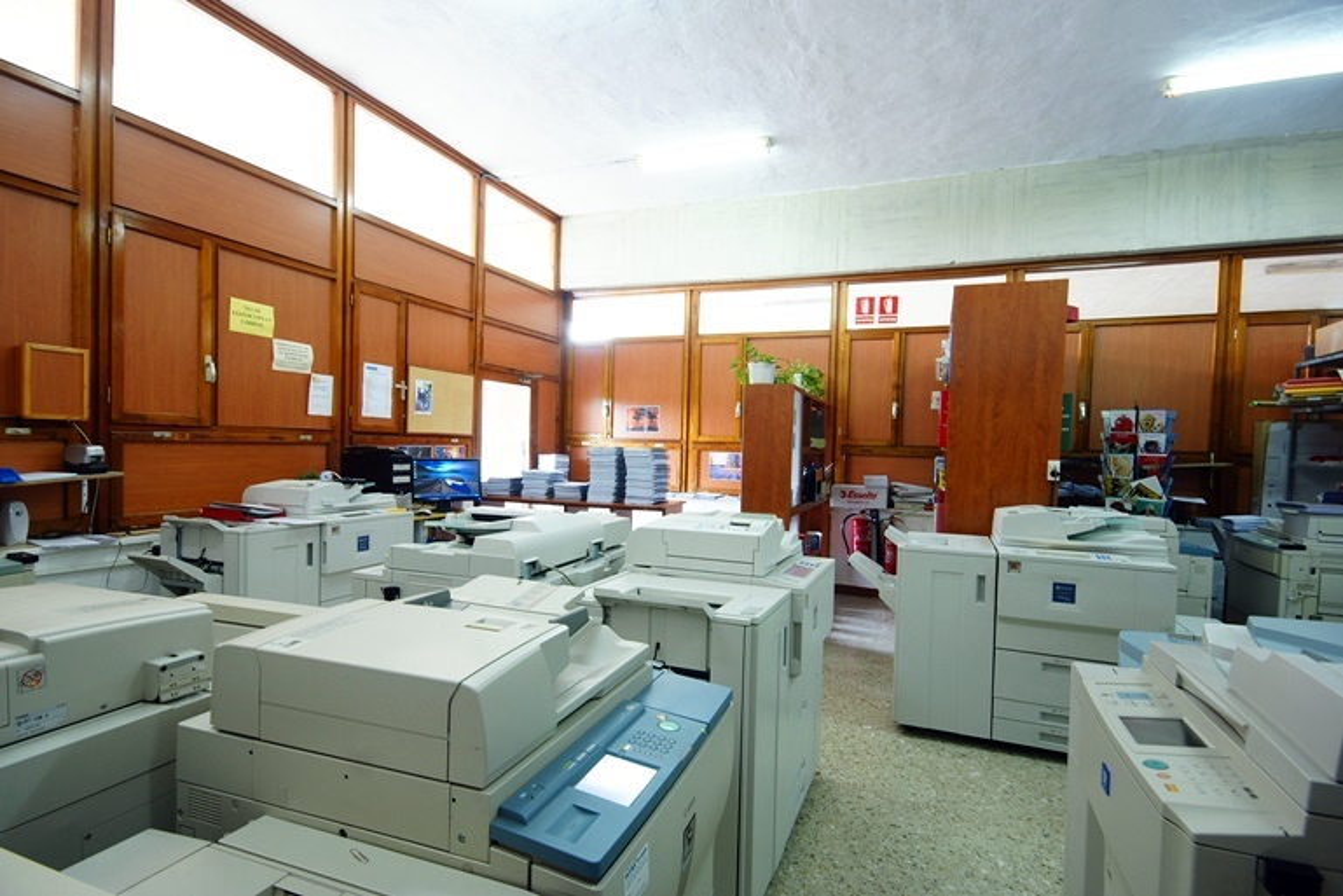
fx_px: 672
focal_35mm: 18
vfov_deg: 67.4
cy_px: 448
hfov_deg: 90.0
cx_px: 672
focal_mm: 12
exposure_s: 1/2.5
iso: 200
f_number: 9
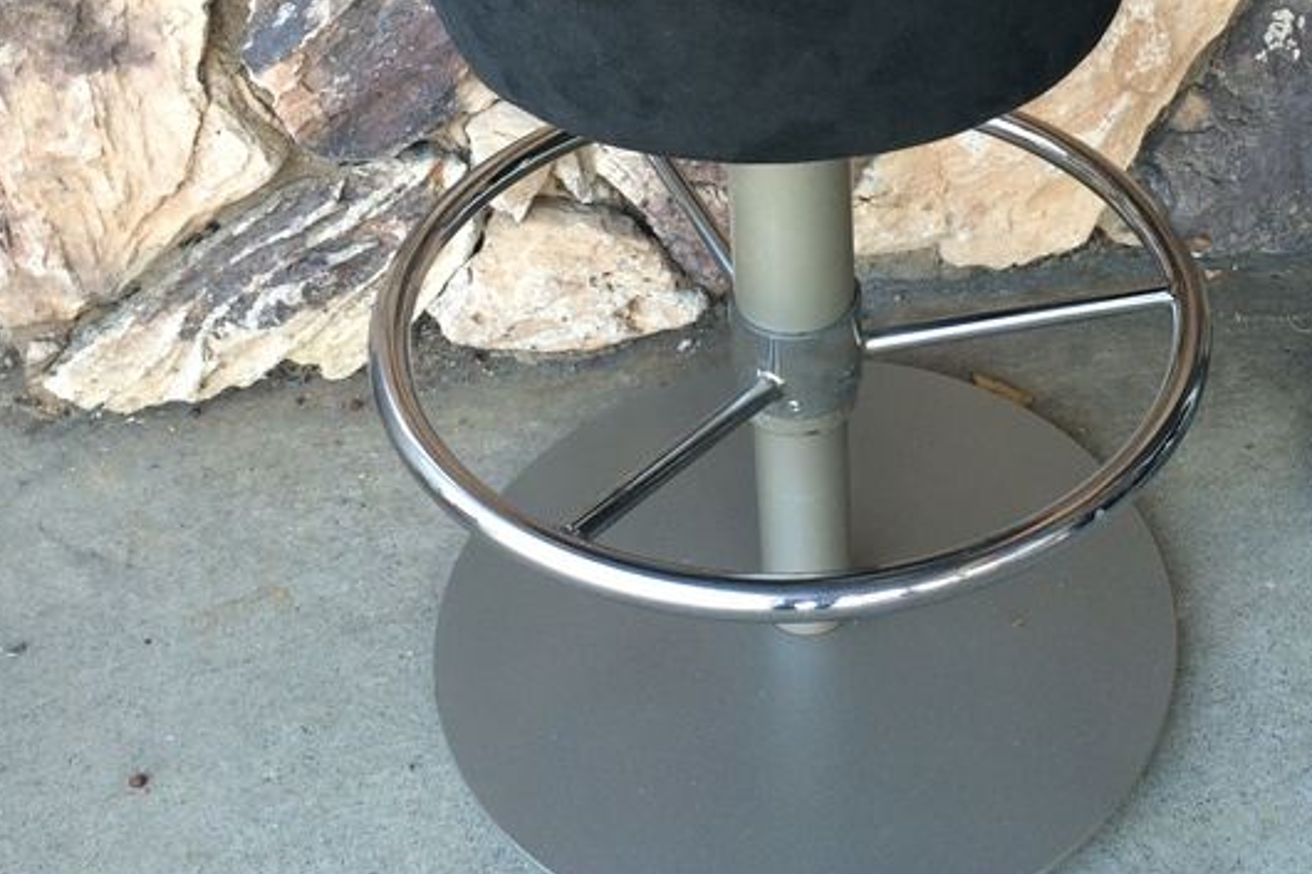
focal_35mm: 53
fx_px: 1931
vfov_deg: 24.9
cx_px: 899
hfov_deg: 37.0
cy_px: 115
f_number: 2.2
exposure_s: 1/60
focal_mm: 4.12
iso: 50
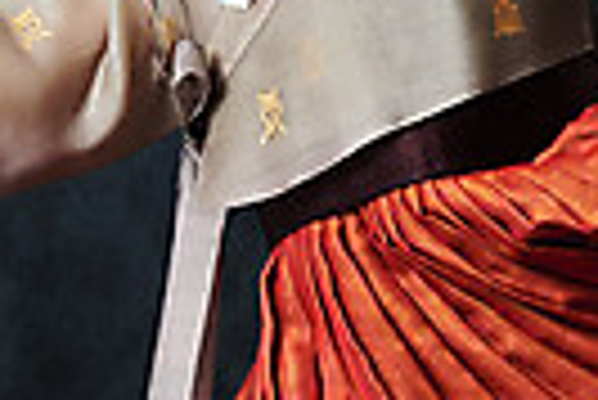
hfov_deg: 4.4
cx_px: 551
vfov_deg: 2.9
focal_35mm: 472
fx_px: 7849
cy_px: 220
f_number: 11
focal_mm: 105
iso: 100
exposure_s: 1/125
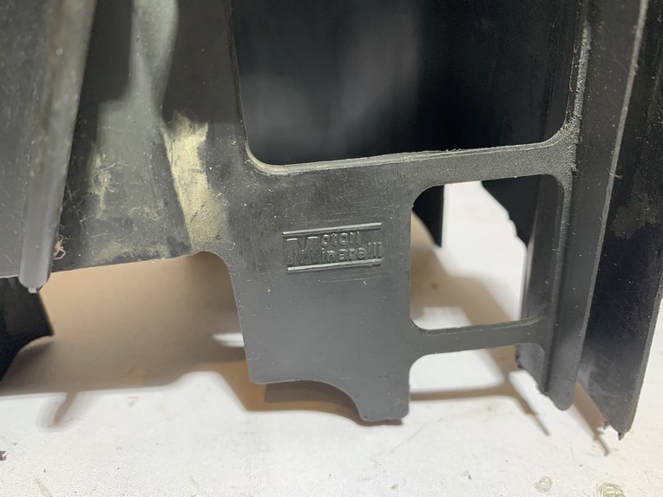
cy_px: 248
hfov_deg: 67.3
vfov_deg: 53.1
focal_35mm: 26
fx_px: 498
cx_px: 332
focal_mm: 4.25
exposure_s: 1/79
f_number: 1.8
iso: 100
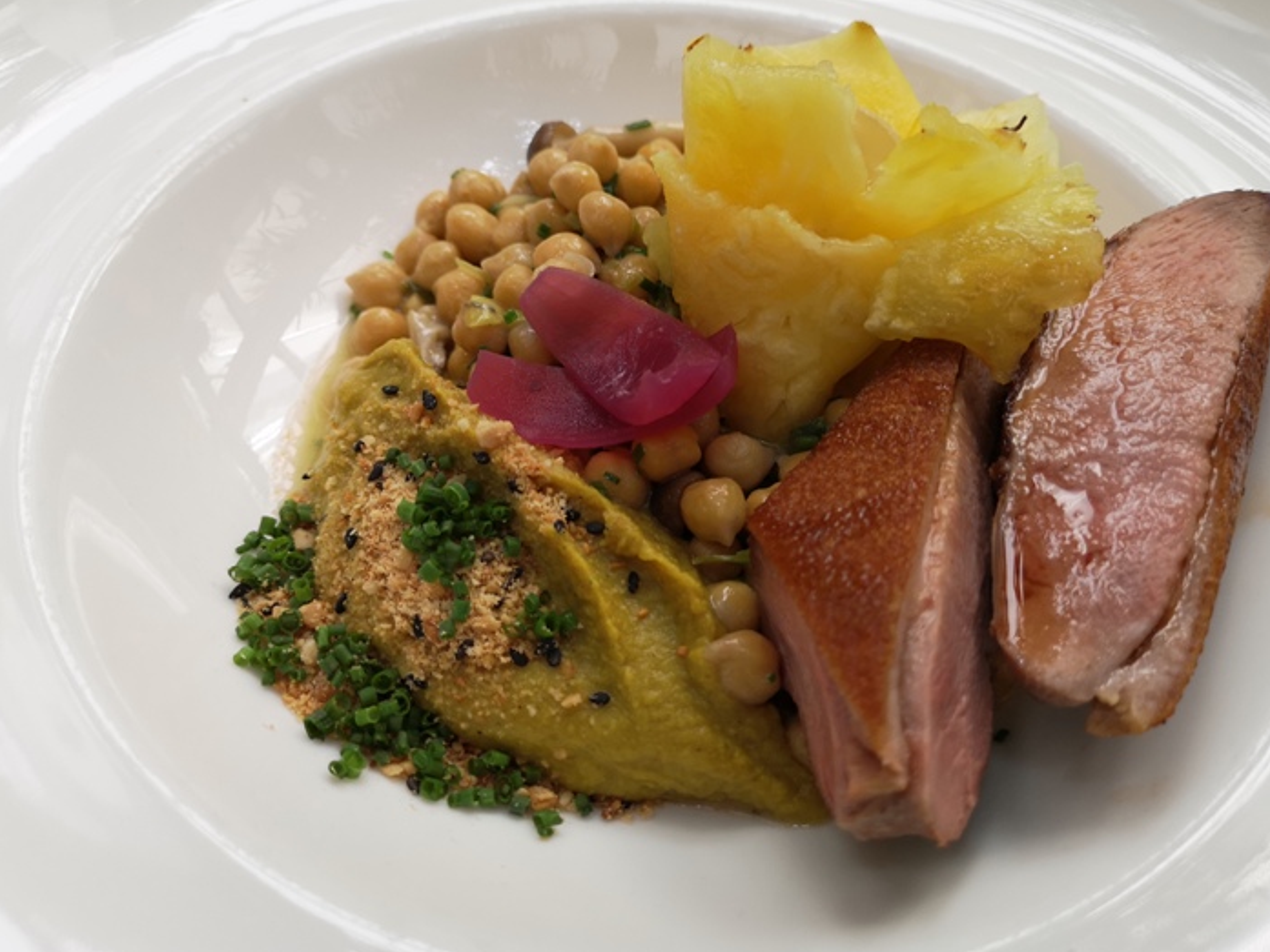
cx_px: 676
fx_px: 1138
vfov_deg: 45.4
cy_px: 462
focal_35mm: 31
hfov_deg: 58.3
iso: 80
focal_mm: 3.95
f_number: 1.8
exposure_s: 1/100
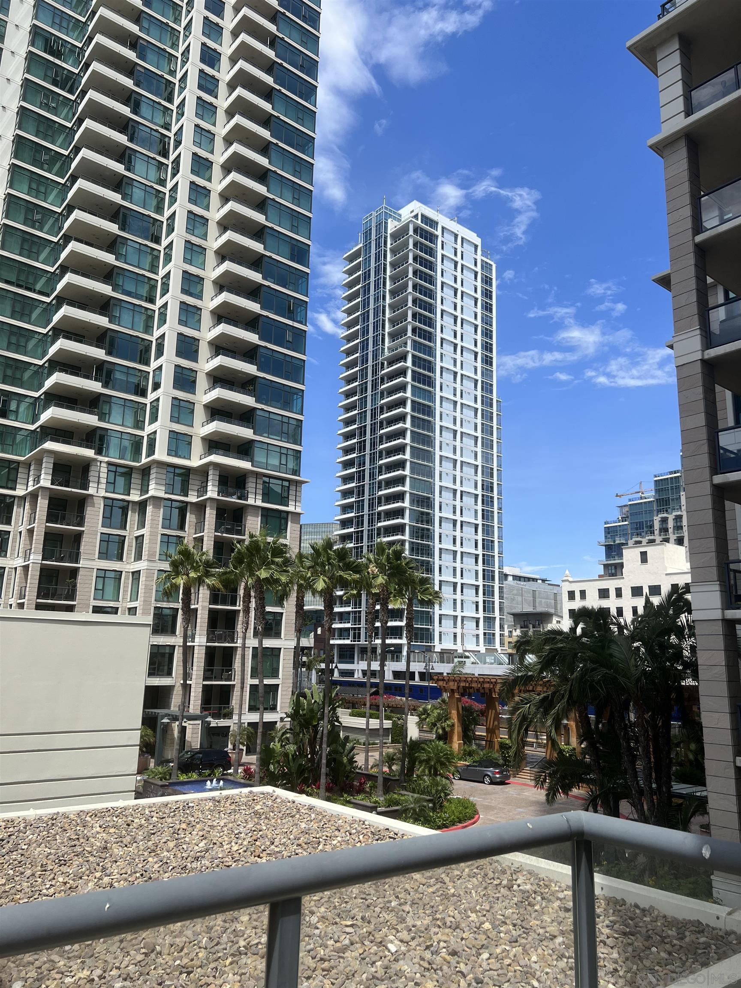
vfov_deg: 67.3
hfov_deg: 53.1
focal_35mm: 26
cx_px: 370
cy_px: 494
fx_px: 742
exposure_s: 1/3968
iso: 50
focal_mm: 5.7
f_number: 1.5
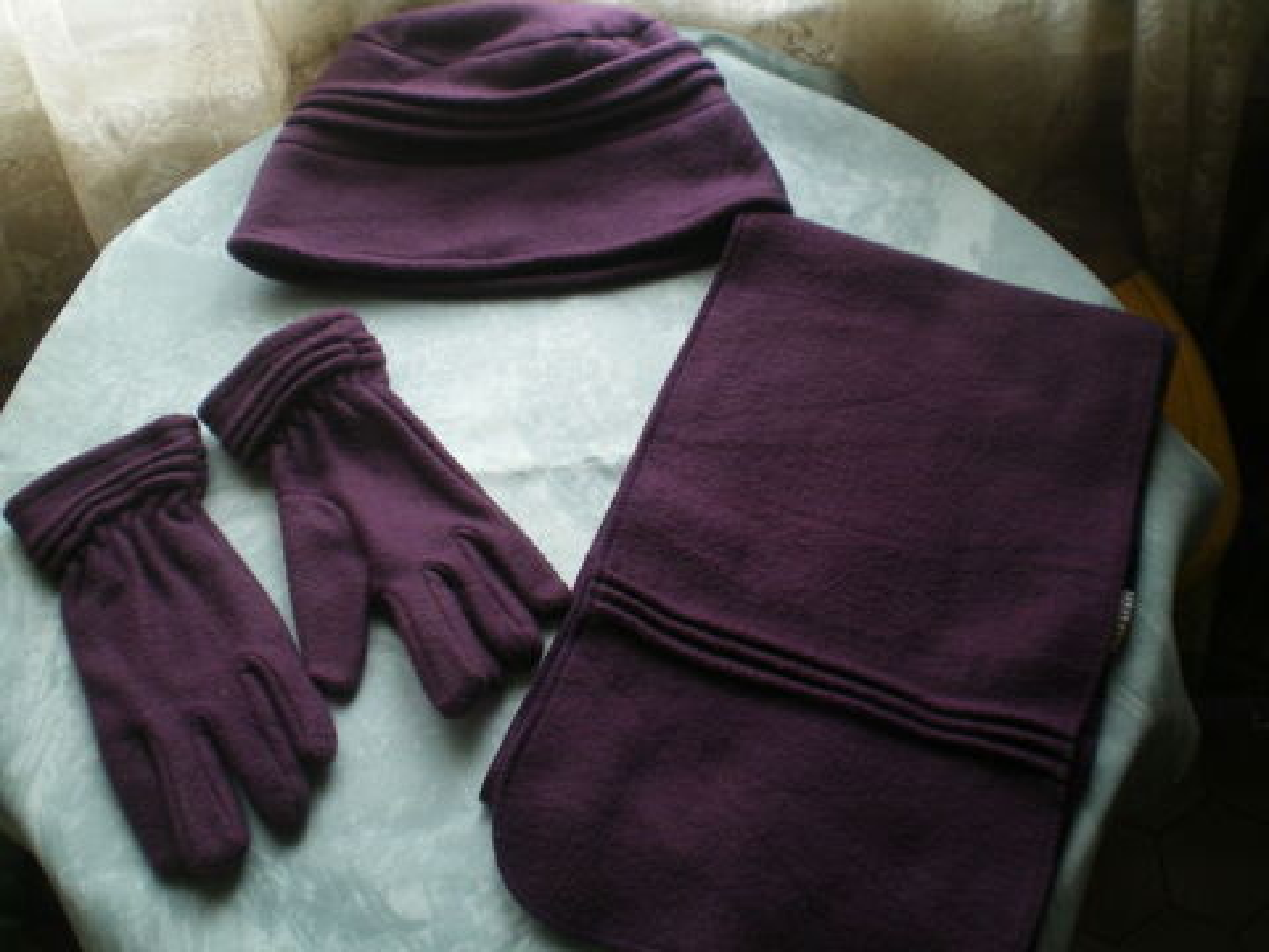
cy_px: 476
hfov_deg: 49.0
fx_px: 1393
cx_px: 634
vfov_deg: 37.7
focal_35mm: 38
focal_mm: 6.3
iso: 125
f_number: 3.1
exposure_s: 1/50
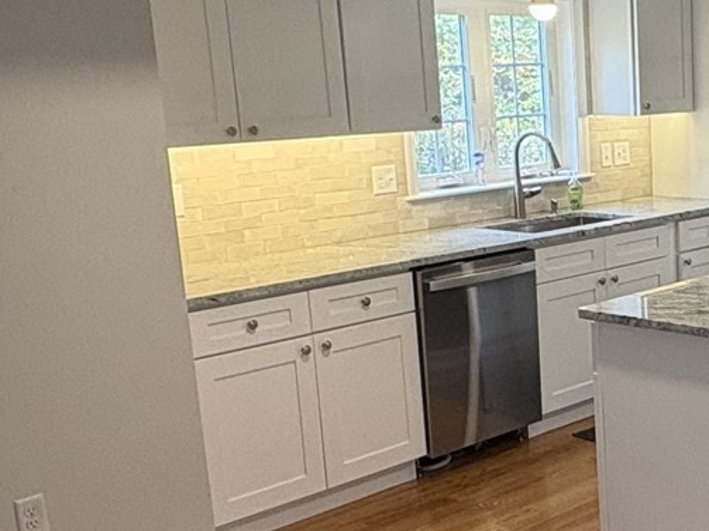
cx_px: 732
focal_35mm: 57
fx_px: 1167
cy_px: 313
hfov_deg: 31.0
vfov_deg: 25.6
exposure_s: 1/120
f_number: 2.2
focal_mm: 2.22
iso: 200
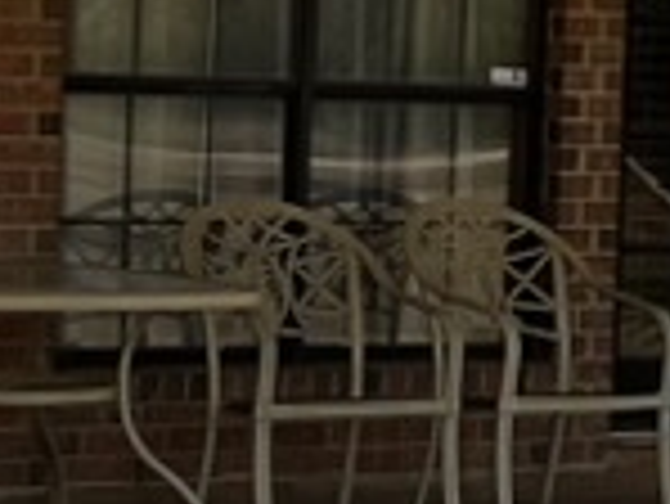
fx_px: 3855
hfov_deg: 9.9
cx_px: 477
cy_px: 202
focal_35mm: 199
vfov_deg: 7.5
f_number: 1.8
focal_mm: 3
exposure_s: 1/2227
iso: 16
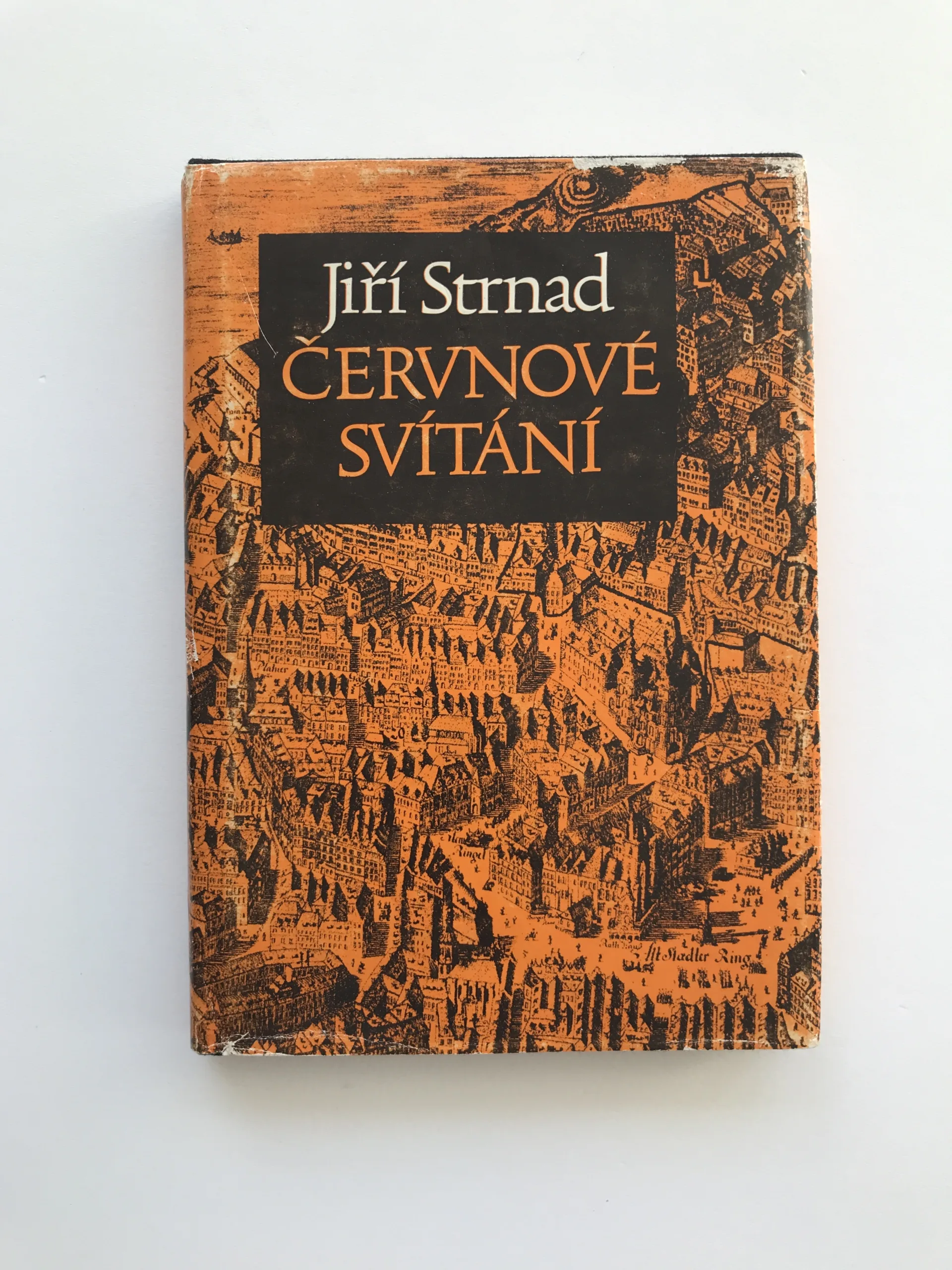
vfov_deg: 63.4
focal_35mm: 28
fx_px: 1027
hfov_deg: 49.7
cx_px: 476
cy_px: 635
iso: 20
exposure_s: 1/148
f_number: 1.8
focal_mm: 3.99
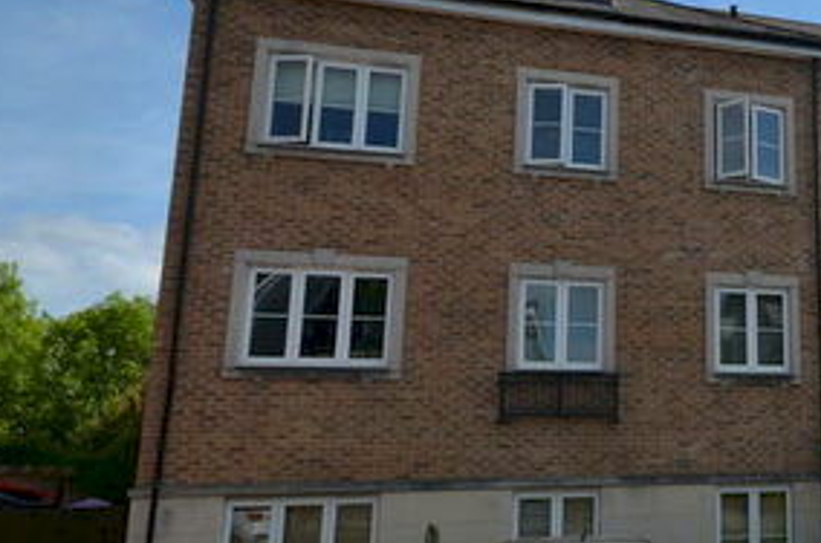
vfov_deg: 35.8
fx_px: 842
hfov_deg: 46.2
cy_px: 287
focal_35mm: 37
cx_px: 760
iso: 100
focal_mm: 10
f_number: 8
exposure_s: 1/320
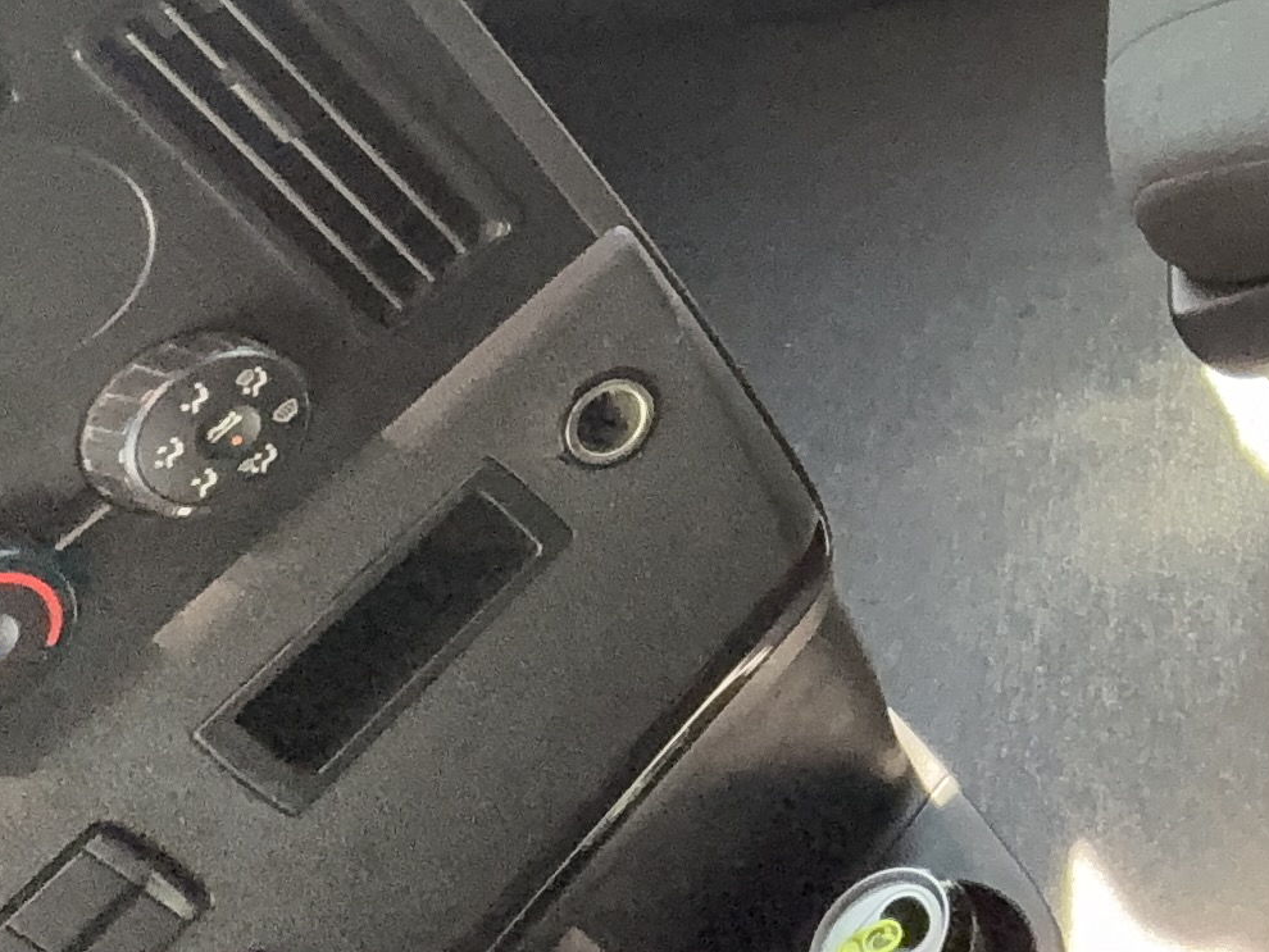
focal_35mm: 57
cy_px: -319
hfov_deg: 24.7
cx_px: 1980
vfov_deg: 22.6
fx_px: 2090
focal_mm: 2.22
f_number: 2.2
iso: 200
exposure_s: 1/99
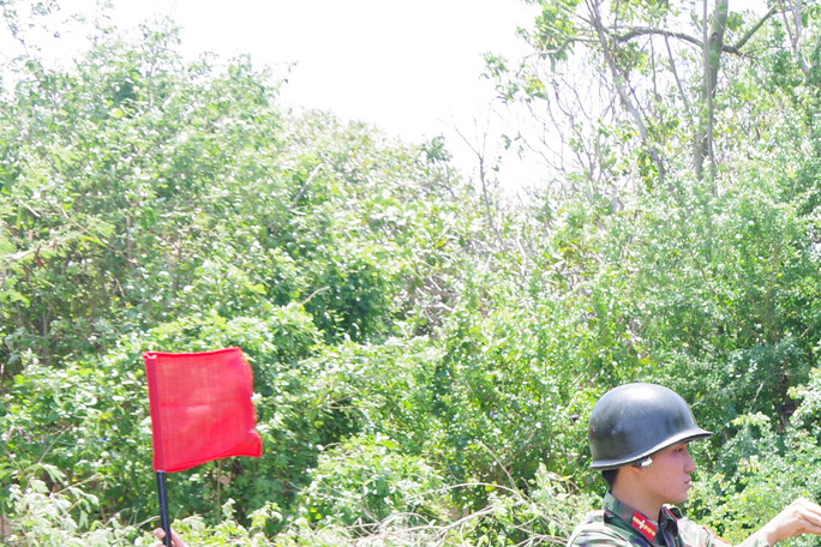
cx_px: 971
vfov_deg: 13.4
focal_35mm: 101
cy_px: 539
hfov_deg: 19.1
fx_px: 2303
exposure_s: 1/125
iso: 200
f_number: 5
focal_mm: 24
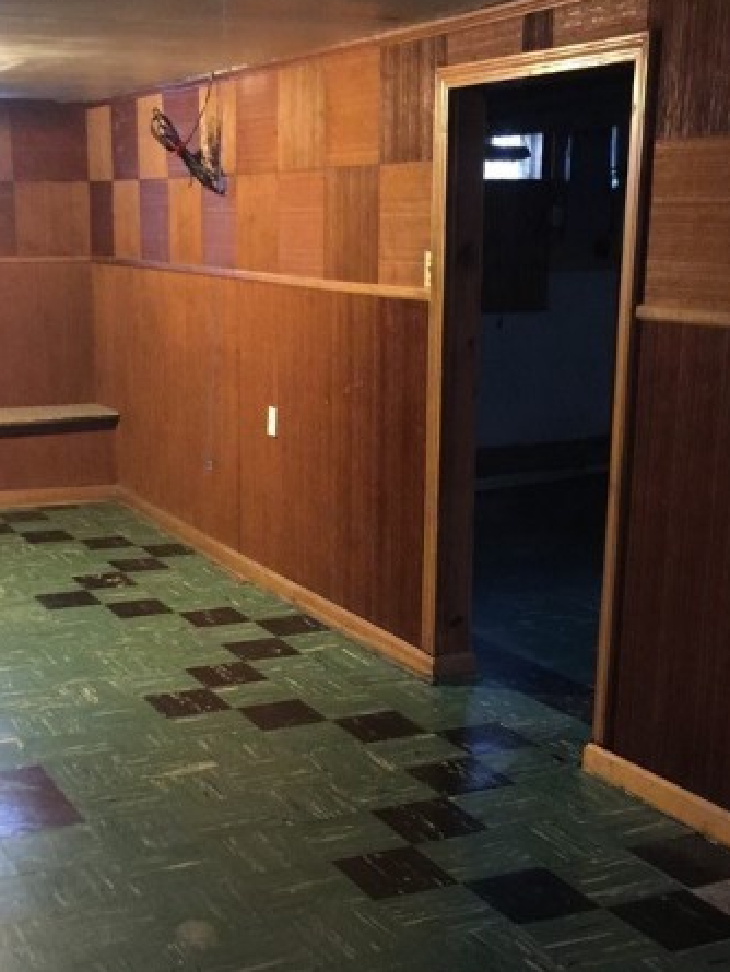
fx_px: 1405
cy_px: 544
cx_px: 273
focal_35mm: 50
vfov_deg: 38.1
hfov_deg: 29.0
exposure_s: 1/4
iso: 100
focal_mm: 4.15
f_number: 2.2
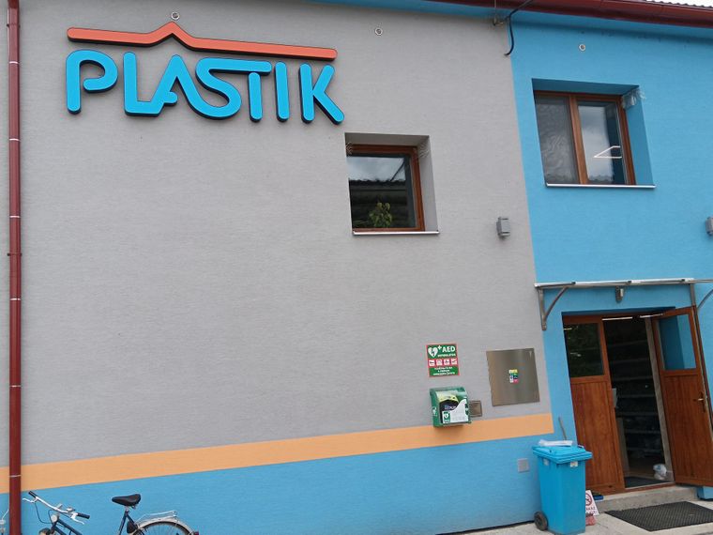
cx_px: 356
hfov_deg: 51.4
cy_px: 268
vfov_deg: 39.7
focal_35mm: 36
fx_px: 742
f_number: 1.9
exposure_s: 1/401
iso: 100
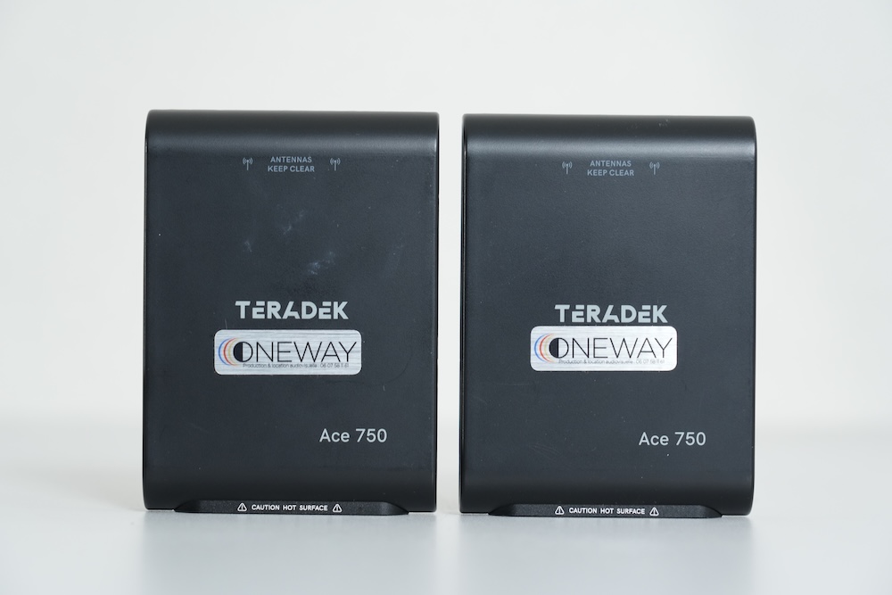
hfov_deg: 19.5
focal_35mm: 105
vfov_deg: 13.0
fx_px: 2602
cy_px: 298
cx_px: 446
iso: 1000
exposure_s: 1/100
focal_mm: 105
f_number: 6.3
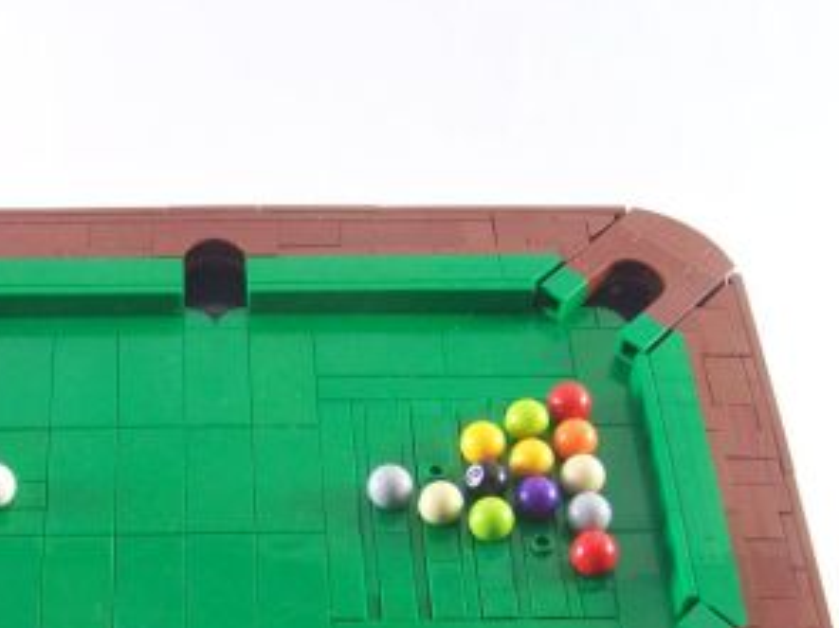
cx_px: 233
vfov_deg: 19.9
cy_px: 521
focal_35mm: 73
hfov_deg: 26.4
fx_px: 1769
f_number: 3.2
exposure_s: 1/30
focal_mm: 7.1
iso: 200
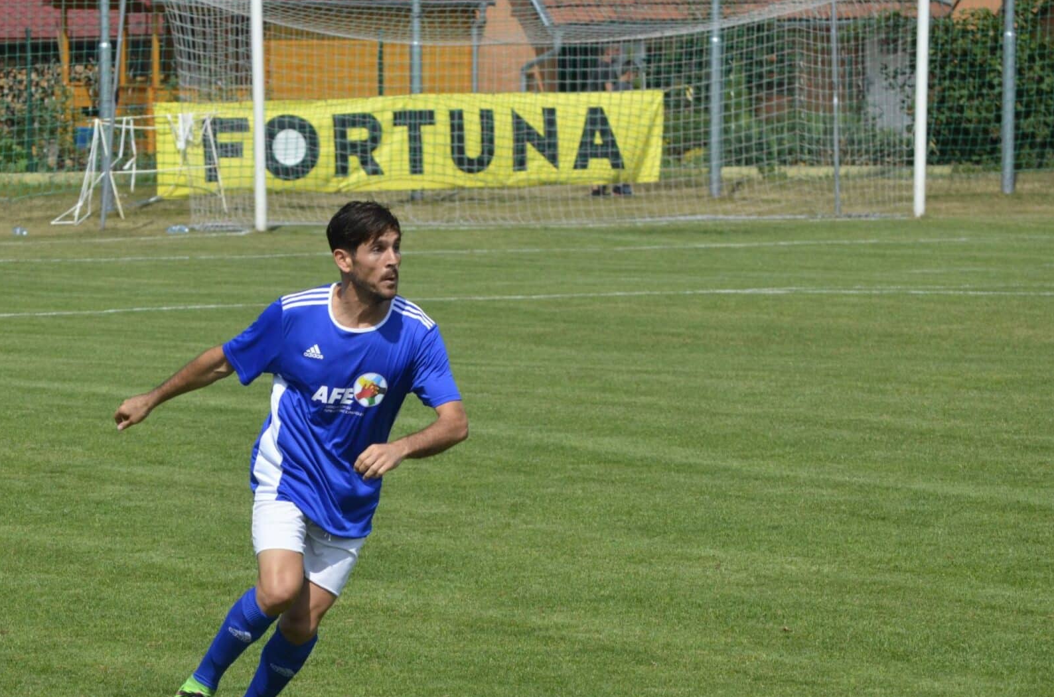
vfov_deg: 5.8
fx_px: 6894
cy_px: 412
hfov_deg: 8.7
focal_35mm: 236
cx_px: 391
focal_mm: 122
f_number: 8
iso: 400
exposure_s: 1/2000
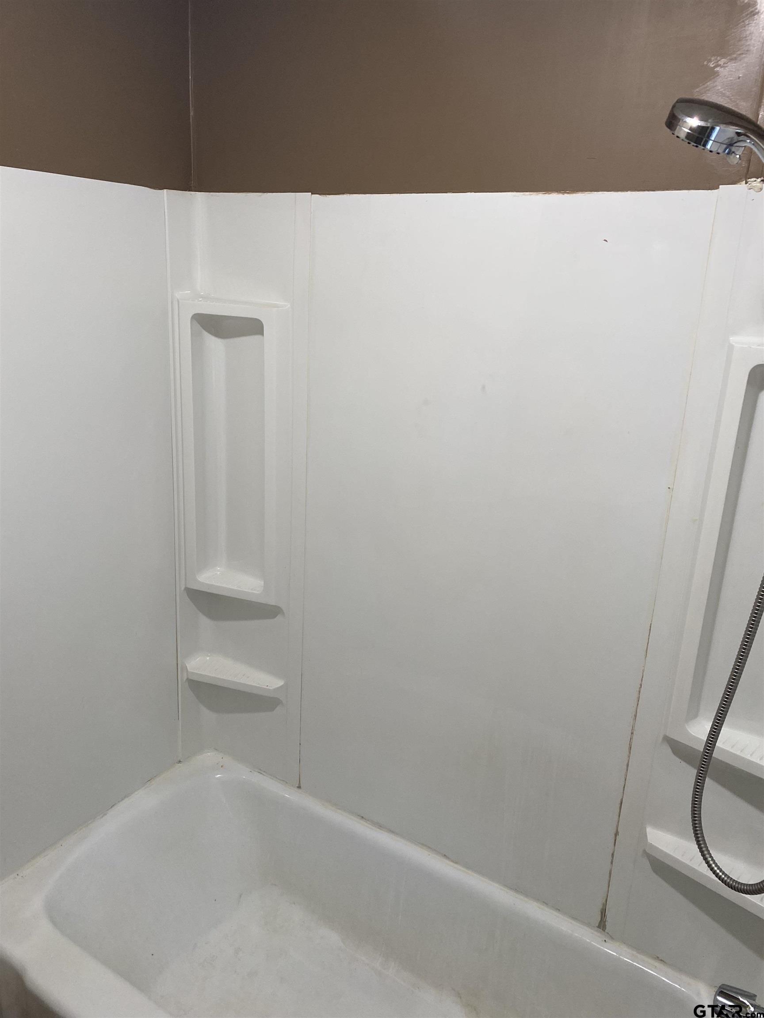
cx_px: 382
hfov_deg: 53.1
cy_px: 509
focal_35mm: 26
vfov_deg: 67.3
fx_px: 765
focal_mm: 4.25
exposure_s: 1/60
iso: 125
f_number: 1.8
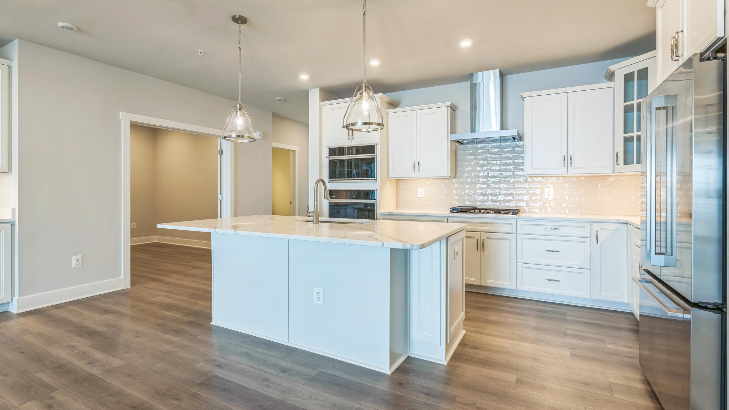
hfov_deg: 95.9
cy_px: 196
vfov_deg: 63.9
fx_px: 329
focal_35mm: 17
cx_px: 362
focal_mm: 16
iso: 400
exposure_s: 1/20
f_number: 8
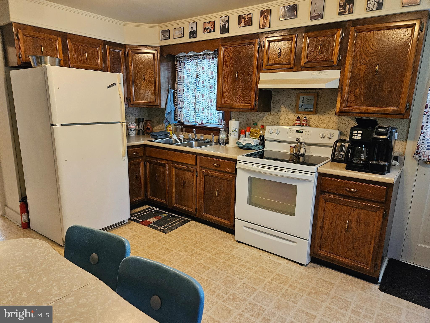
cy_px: 162
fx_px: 286
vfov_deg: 58.9
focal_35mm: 23
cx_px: 215
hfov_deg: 73.9
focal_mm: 5.4
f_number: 1.8
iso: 640
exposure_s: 1/120
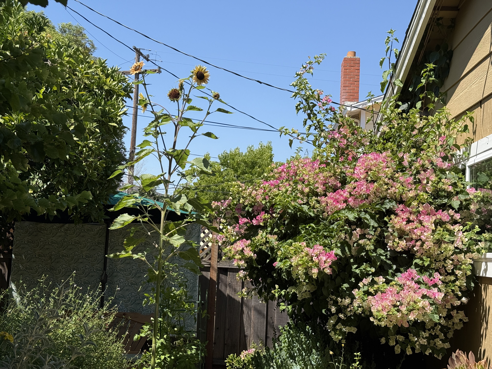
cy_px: 184
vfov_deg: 30.3
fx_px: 682
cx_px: 246
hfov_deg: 39.7
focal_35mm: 48
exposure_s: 1/3891
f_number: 1.78
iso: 80
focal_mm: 6.76
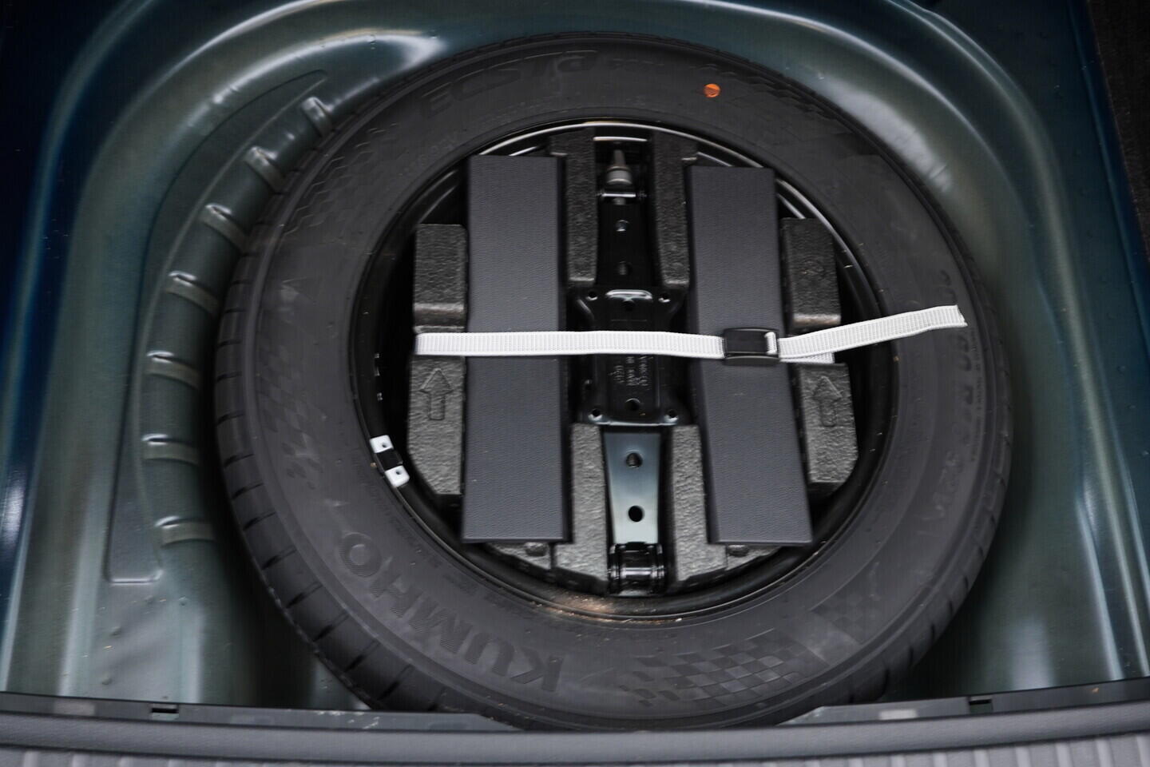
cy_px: 384
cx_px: 575
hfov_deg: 53.1
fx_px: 1150
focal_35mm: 36
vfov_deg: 36.9
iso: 250
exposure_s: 1/30
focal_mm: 24
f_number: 3.2
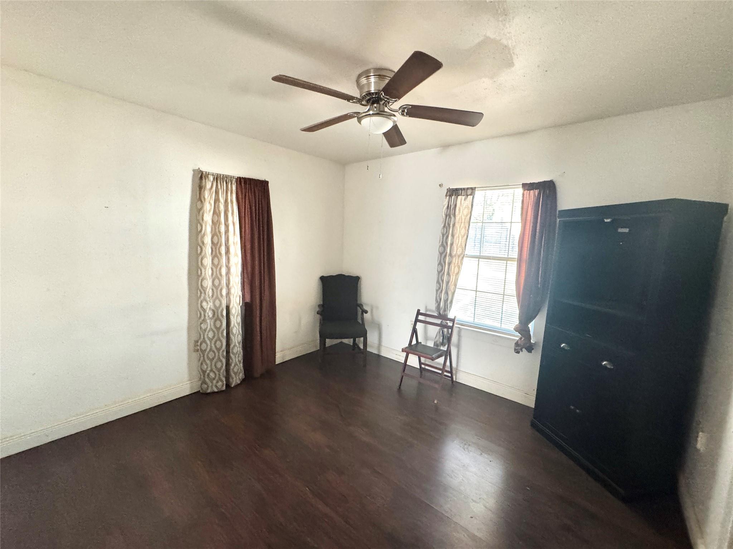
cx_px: 366
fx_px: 296
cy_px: 274
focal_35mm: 14
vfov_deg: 85.7
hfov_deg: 102.1
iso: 640
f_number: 2.2
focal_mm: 2.22
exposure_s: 1/60
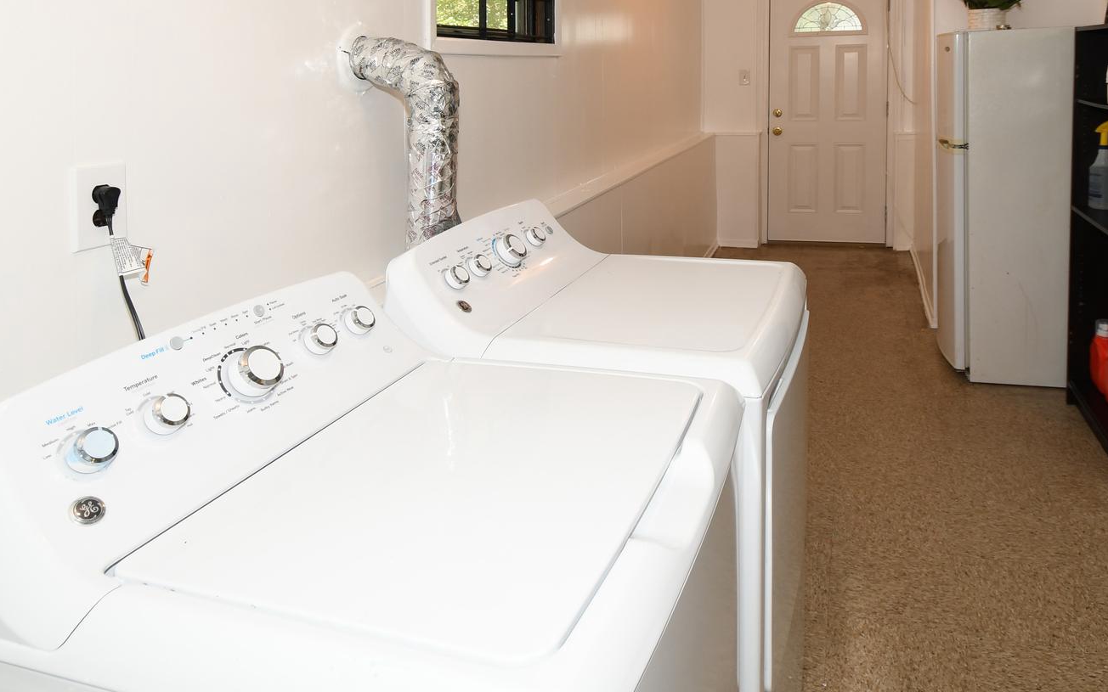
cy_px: 198
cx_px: 648
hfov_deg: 74.2
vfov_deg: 49.6
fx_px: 725
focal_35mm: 24
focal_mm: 10
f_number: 6.3
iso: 200
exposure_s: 1/40
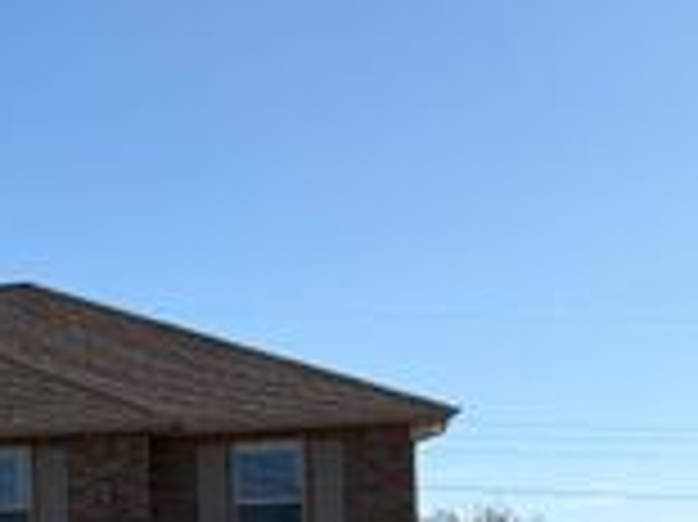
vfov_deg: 16.8
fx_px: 1692
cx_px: -86
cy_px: 628
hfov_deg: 21.9
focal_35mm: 84
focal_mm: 5.96
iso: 50
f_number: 1.6
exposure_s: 1/3831
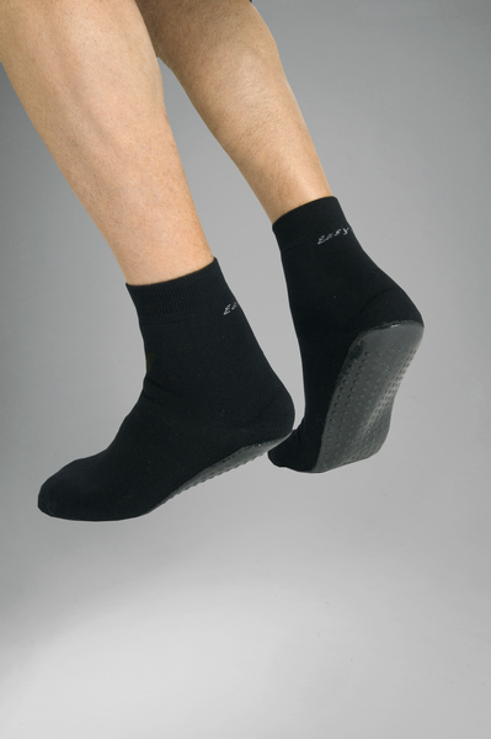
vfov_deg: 41.1
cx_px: 246
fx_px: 984
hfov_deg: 28.0
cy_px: 370
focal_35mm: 48
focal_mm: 32
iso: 100
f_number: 10
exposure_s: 1/160
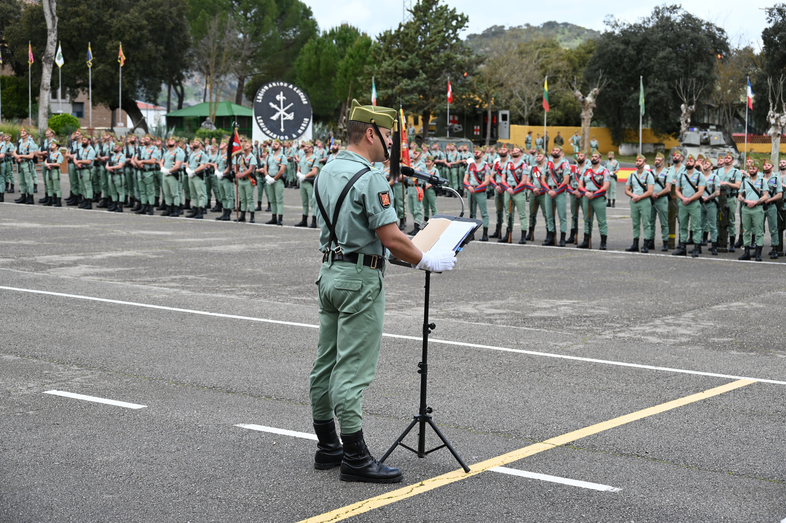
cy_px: 262
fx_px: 1287
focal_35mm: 59
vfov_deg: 23.0
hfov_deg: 34.0
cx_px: 393
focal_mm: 59
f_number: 6
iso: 100
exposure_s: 1/160
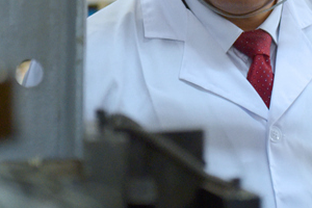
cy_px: -43
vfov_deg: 6.1
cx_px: 287
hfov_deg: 9.1
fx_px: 1941
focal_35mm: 224
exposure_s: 1/200
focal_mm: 70
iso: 1600
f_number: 2.8
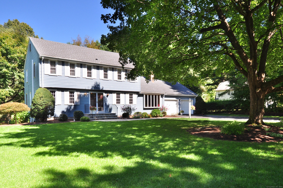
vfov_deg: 59.4
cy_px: 94
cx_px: 142
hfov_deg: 81.3
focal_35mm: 21
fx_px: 165
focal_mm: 14
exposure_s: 1/80
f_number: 8
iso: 250
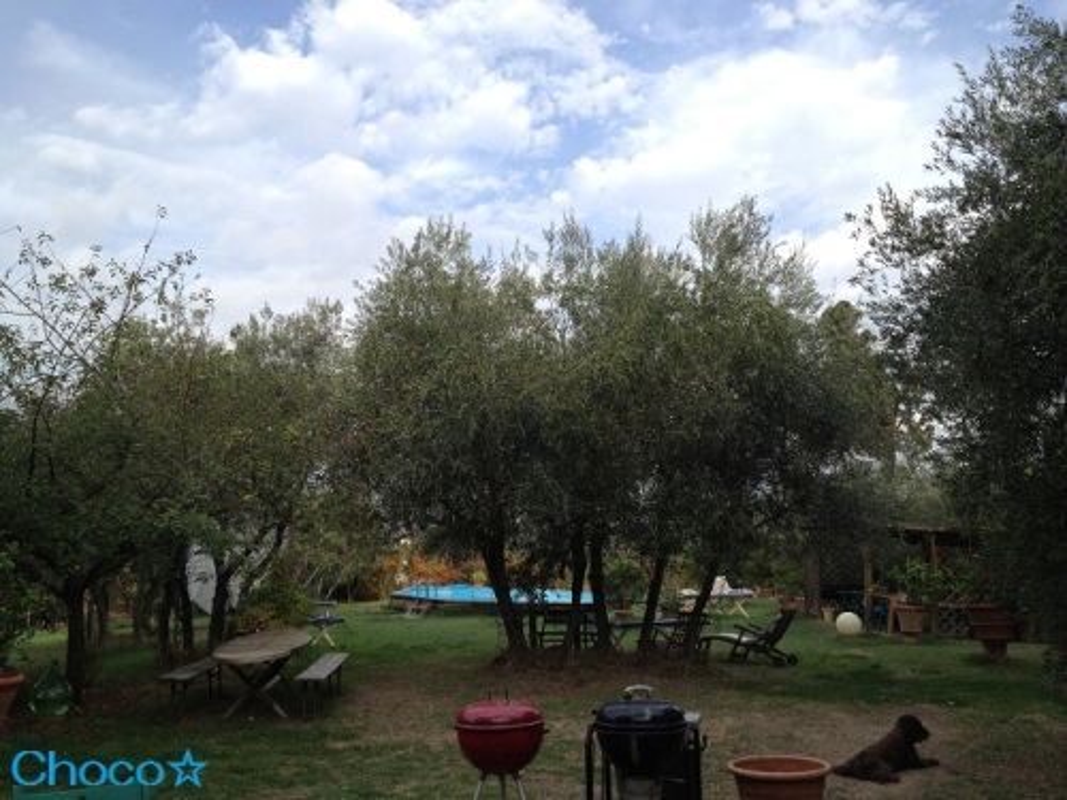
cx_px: 534
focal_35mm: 35
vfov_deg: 40.7
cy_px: 400
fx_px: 1079
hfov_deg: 52.6
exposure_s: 1/699
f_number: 2.4
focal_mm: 4.28
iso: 64
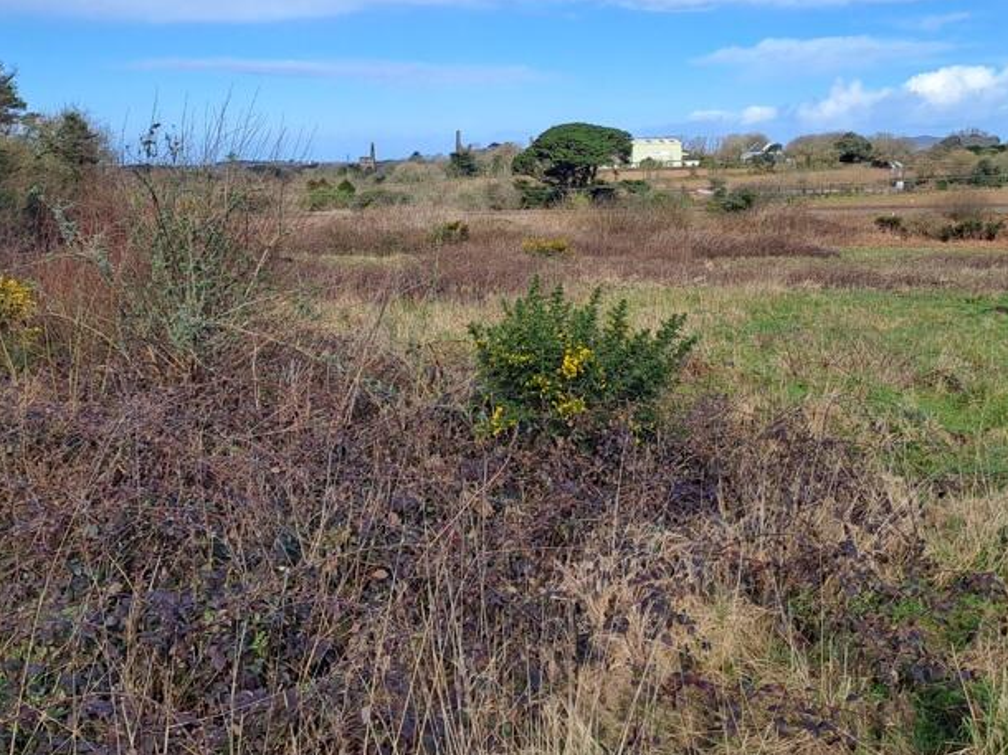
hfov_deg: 44.8
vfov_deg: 34.1
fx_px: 1223
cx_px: 522
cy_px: 261
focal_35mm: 42
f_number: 1.8
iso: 32
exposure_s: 1/1527
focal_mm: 4.65
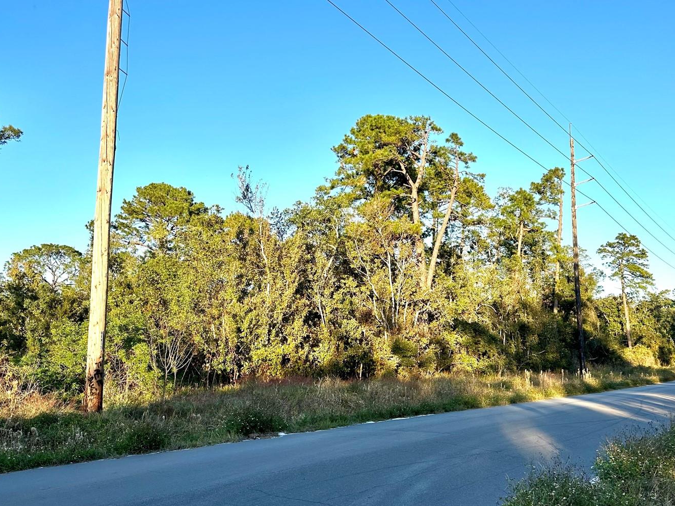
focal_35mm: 29
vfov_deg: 48.1
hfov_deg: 61.6
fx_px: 565
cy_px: 281
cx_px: 353
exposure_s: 1/1845
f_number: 1.78
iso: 80
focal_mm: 6.86
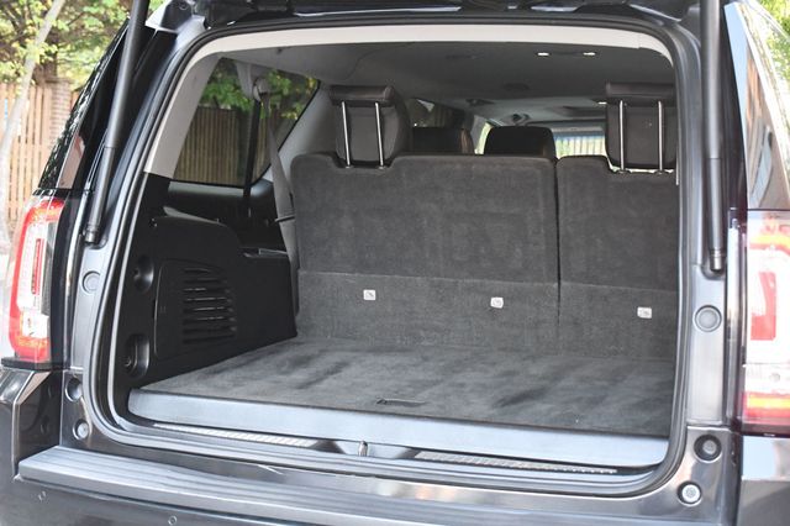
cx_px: 395
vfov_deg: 22.6
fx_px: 1316
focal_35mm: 60
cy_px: 263
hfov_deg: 33.4
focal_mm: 40
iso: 3200
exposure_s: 1/80
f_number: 5
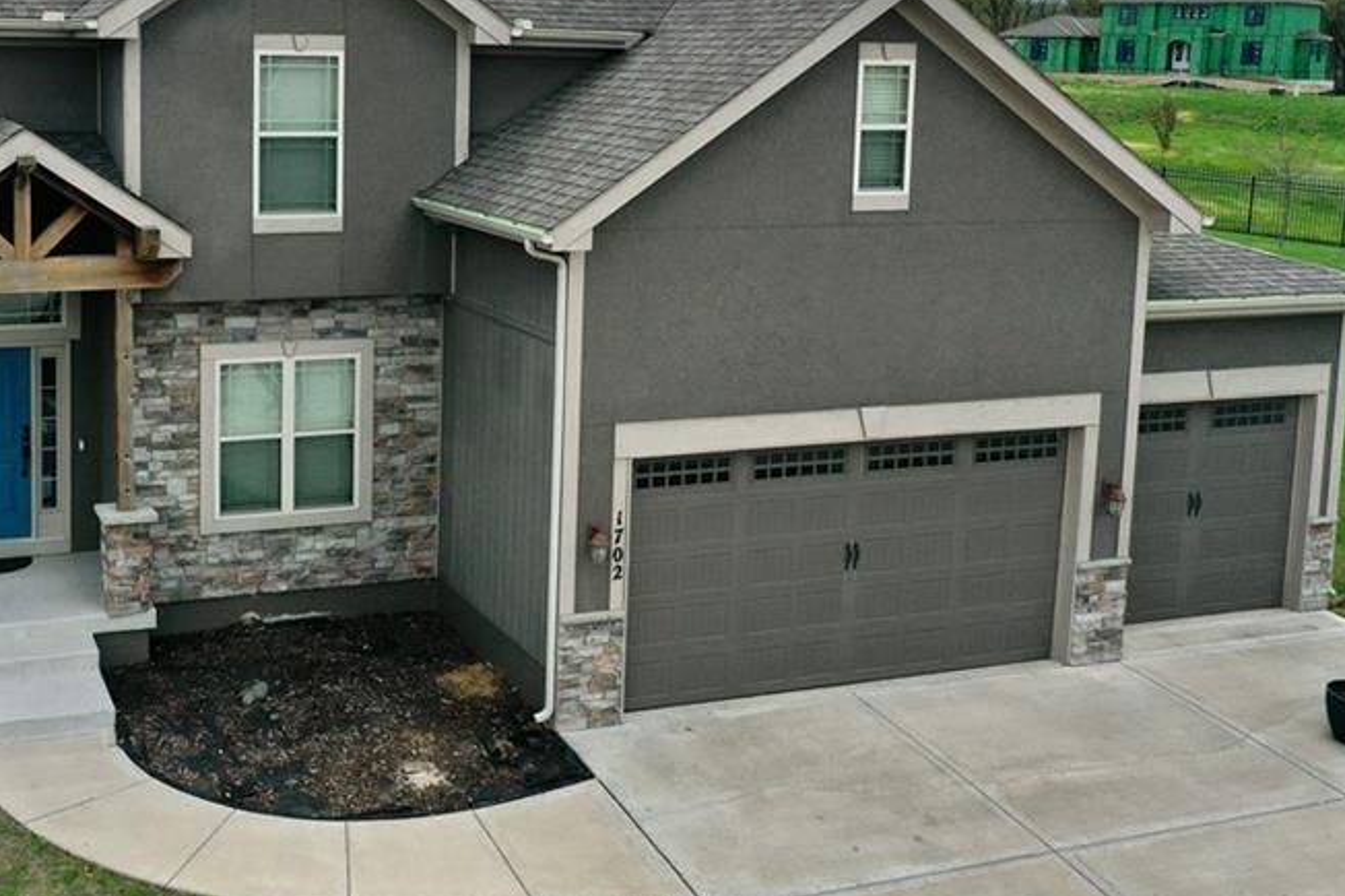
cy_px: 260
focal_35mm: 44
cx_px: 394
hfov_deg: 43.5
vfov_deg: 30.1
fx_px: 1643
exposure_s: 1/640
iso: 100
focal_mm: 10.26
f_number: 6.3
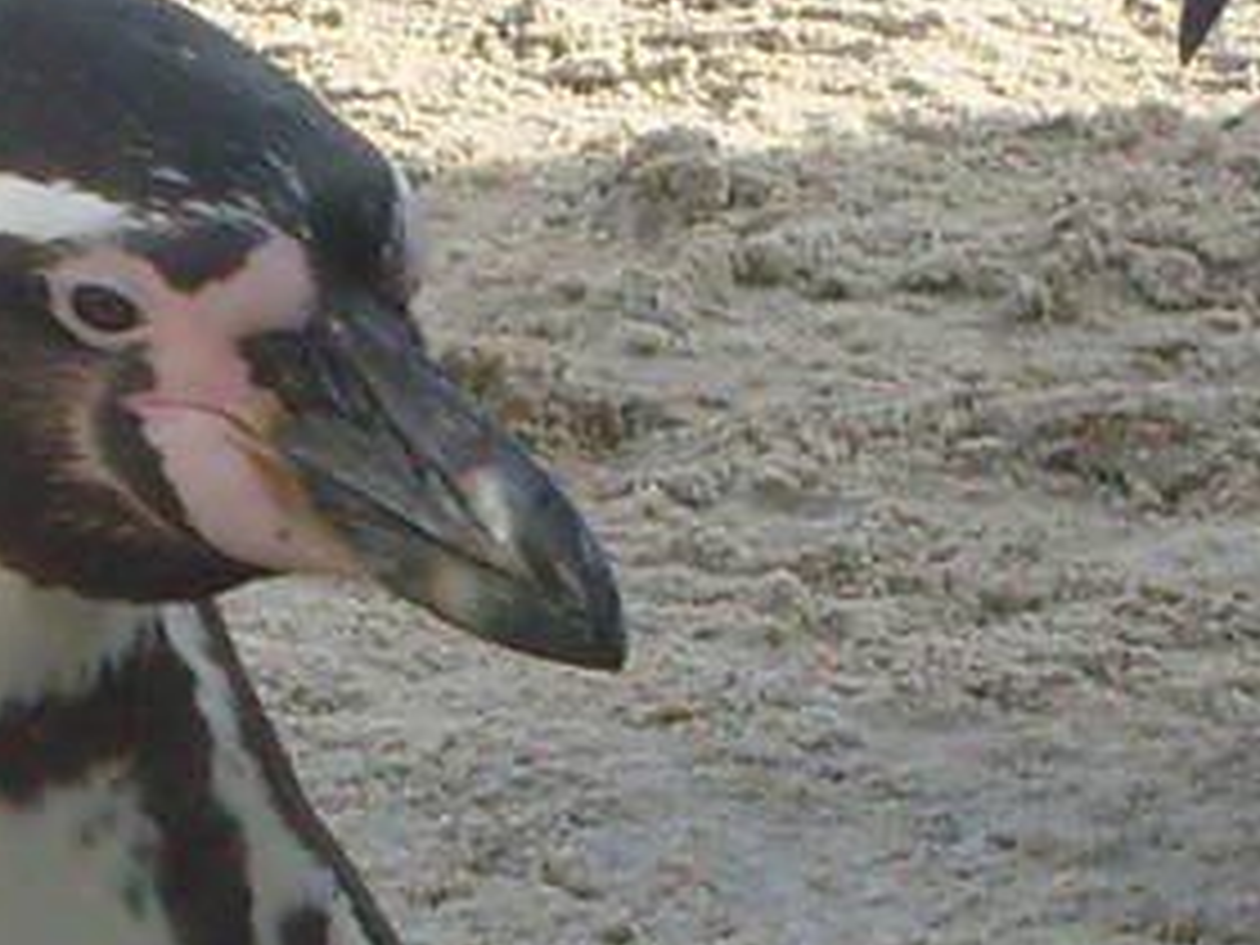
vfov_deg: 2.8
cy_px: 1210
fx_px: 19110
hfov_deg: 3.8
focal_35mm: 525
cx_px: 117
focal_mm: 15.5
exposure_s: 1/180
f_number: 4.6
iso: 80
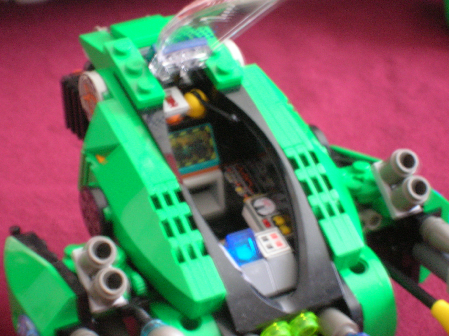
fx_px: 1322
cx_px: 224
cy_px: 168
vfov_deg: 14.5
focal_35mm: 102
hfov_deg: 19.3
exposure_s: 1/1.2
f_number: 4.9
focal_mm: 17.1
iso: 200
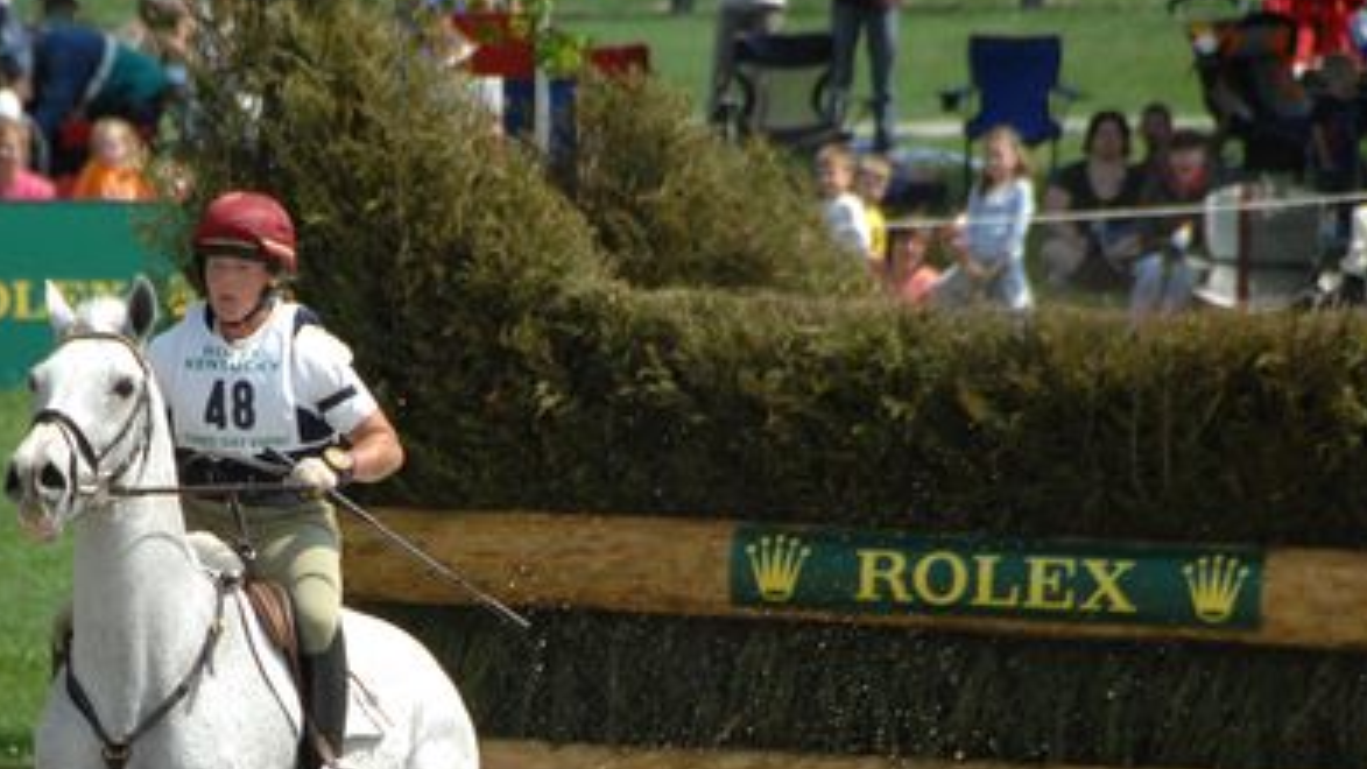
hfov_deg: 4.2
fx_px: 18632
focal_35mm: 514
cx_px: 409
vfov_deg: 2.4
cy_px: 631
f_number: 6.7
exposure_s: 1/1000
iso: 500
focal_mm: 200
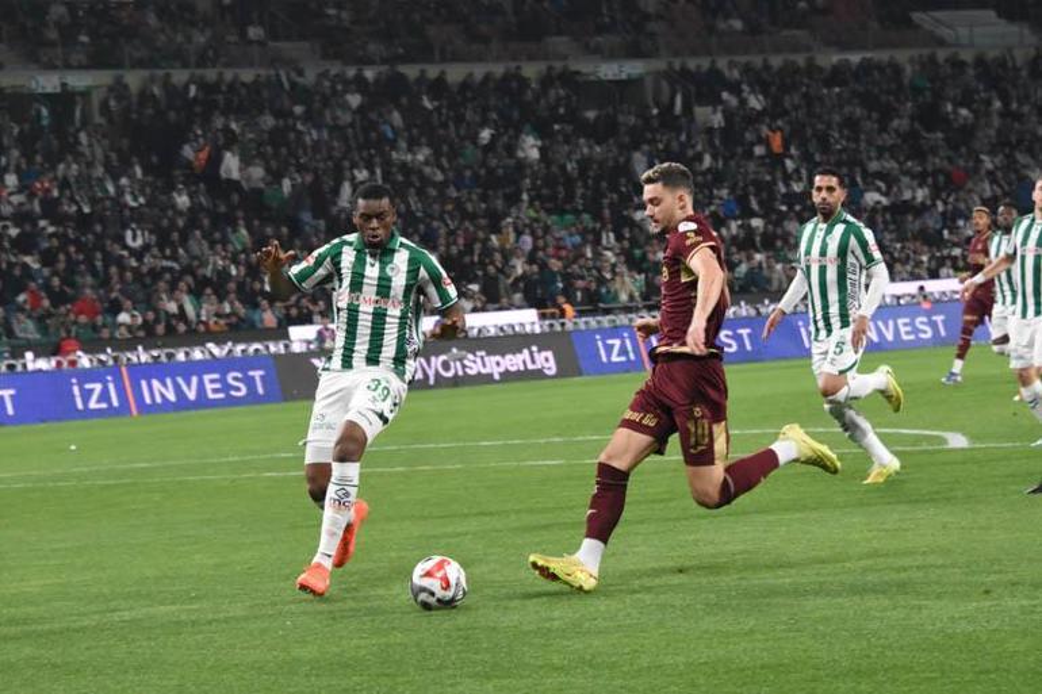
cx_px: 521
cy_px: 347
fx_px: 4861
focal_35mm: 168
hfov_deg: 12.2
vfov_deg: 8.2
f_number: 5.6
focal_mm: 112
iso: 3600
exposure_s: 1/500
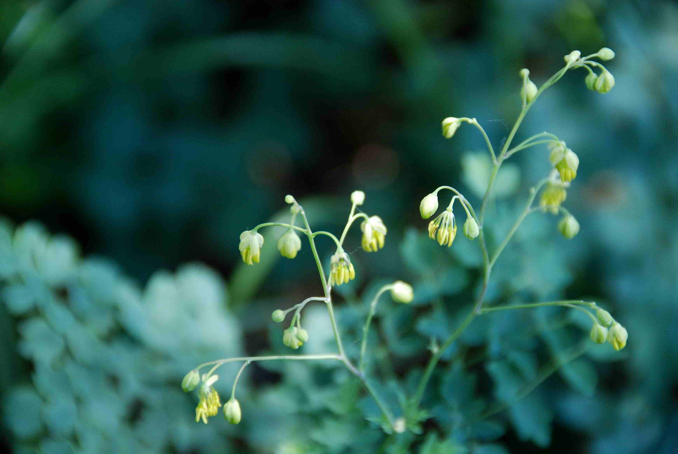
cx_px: 339
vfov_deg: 4.6
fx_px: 5657
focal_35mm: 300
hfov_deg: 6.9
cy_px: 227
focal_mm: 200
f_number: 5.6
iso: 400
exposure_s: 1/125
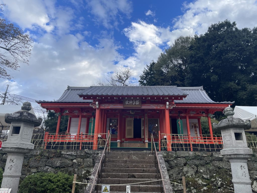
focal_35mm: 26
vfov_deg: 53.1
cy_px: 96
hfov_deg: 67.3
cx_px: 128
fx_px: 193
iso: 32
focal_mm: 4.2
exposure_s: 1/1062
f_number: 1.6
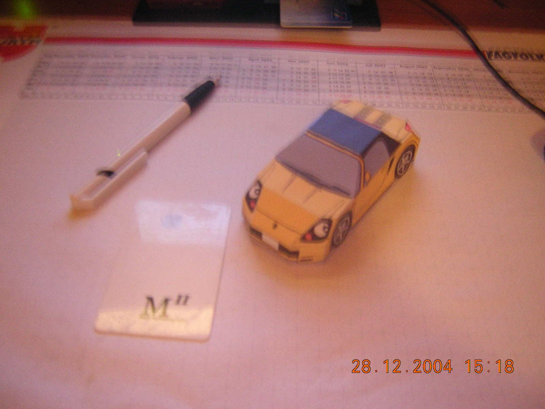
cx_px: 272
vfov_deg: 39.7
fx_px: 567
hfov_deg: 51.4
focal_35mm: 36
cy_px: 204
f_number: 2.6
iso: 400
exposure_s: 1/2.4
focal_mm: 4.7
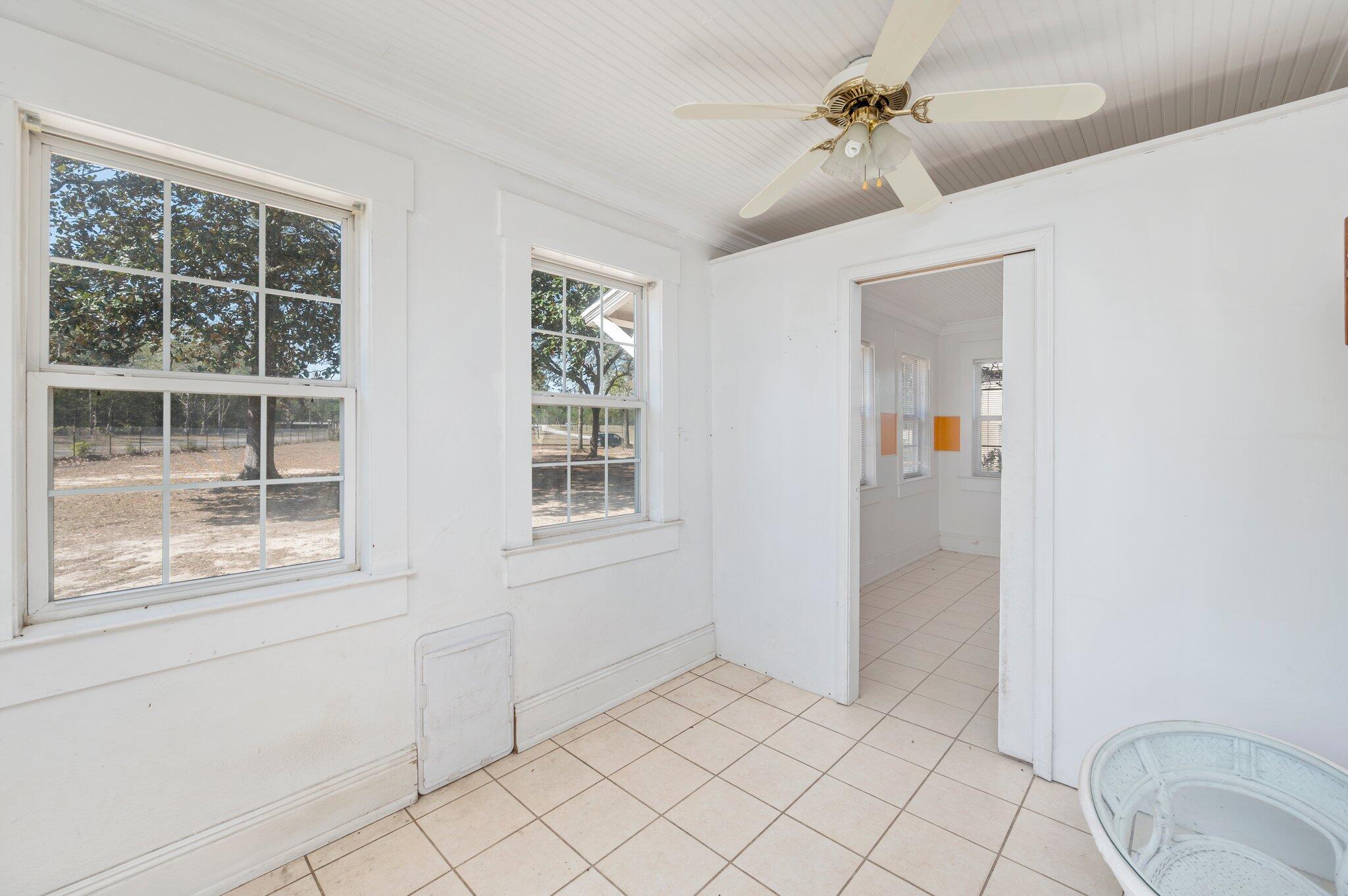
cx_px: 674
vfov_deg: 81.1
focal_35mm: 14
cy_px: 448
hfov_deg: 104.3
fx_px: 524
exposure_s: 1/60
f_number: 9
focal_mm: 14
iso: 125
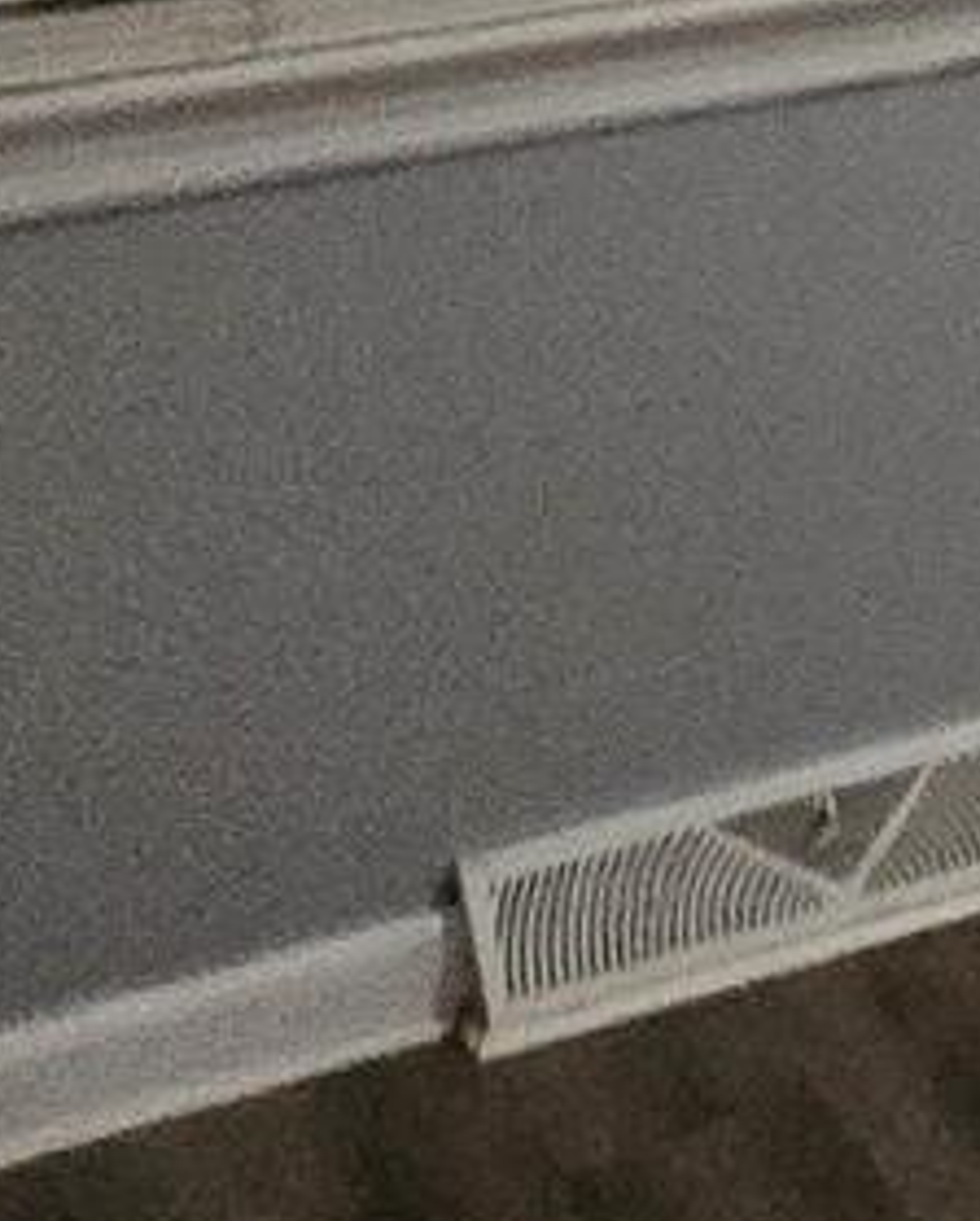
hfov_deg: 11.5
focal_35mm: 93
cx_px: 2765
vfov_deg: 19.2
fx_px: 3364
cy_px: -324
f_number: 2.2
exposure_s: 1/60
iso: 1000
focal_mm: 2.2
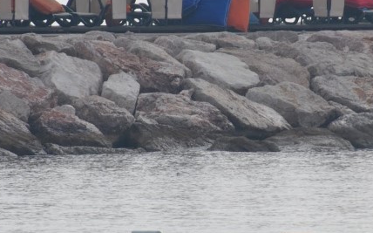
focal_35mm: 821
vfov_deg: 1.6
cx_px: 208
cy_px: 109
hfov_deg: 2.6
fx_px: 8341
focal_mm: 200
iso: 200
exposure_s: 1/1600
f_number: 5.6
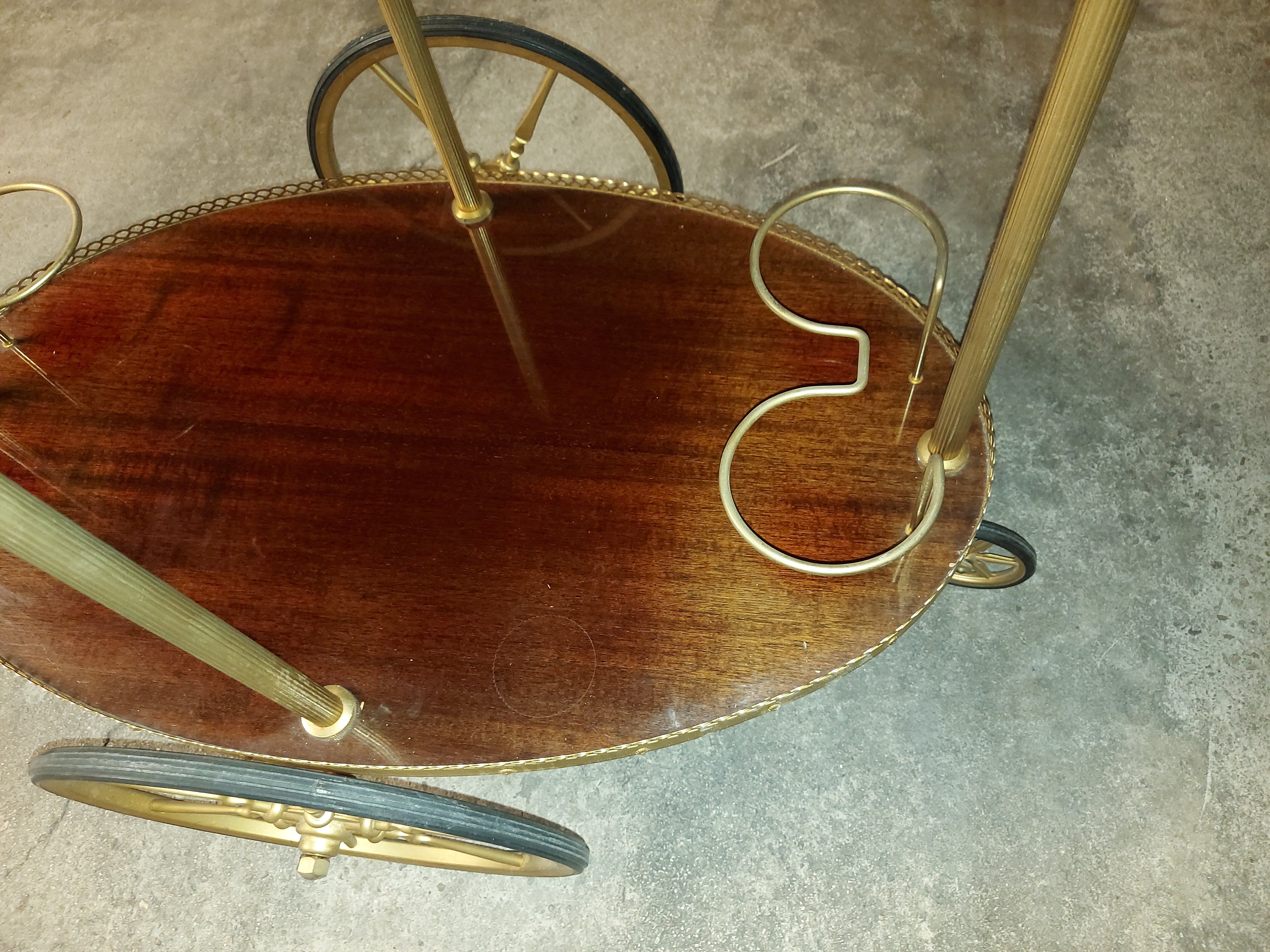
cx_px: 635
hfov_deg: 71.6
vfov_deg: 56.8
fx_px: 881
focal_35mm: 24
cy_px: 476
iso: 250
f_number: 1.8
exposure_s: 1/25
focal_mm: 5.23
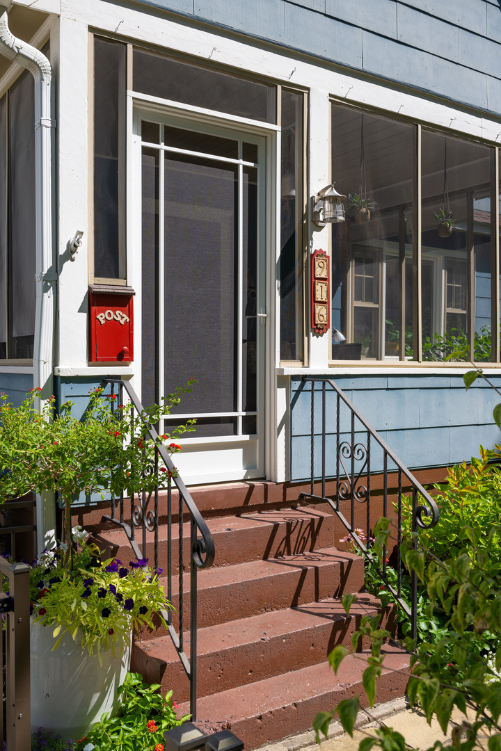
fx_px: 731
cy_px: 376
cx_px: 250
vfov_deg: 54.4
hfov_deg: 37.9
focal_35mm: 35
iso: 80
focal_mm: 35
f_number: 8
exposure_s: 1/160
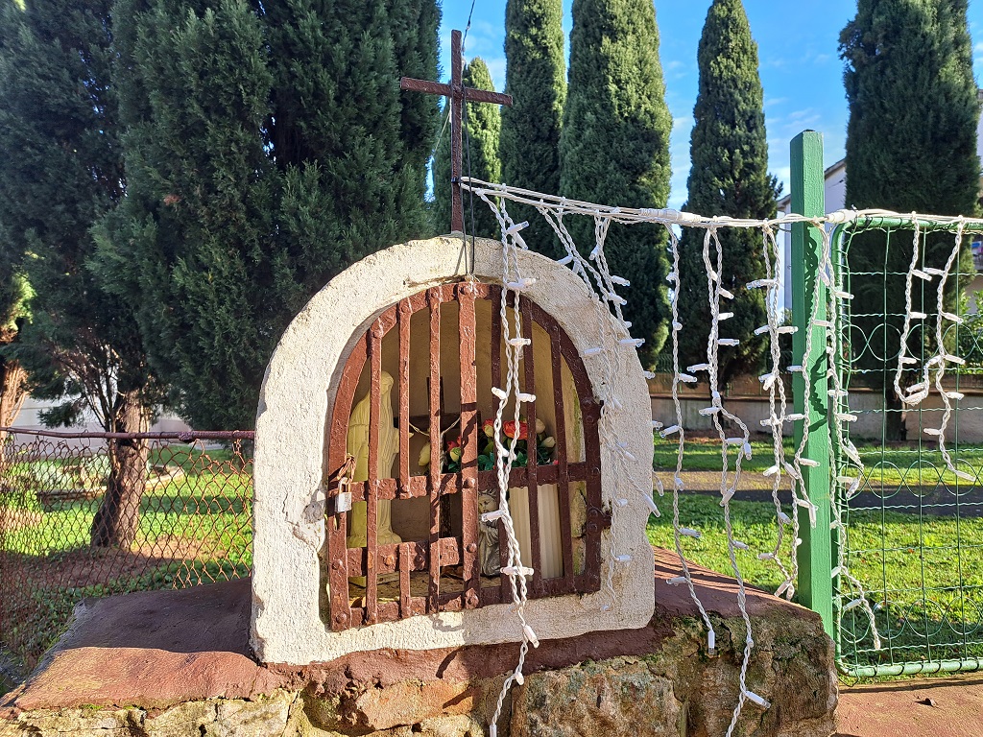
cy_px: 368
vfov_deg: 56.8
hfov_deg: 71.6
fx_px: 682
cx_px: 492
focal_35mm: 24
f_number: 1.8
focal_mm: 5.23
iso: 50
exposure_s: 1/405
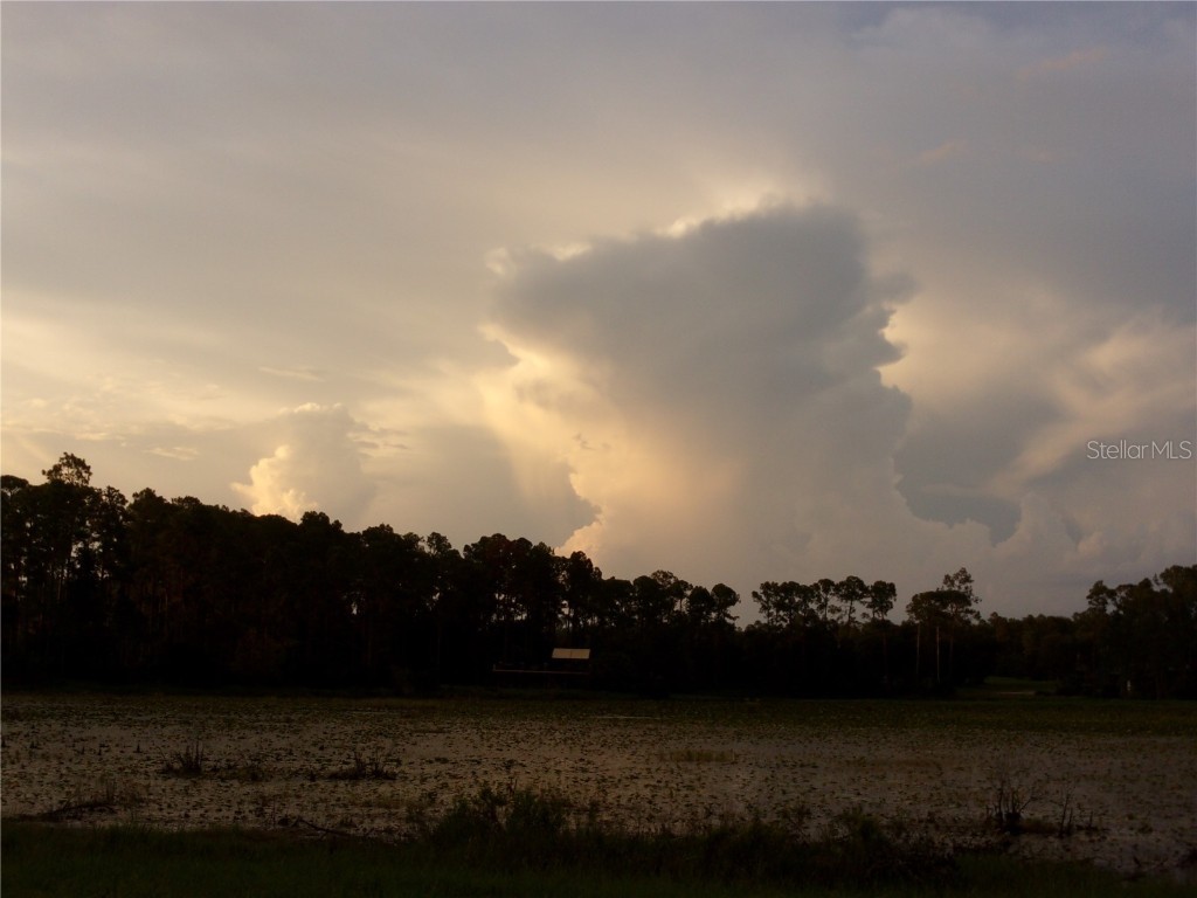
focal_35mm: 53
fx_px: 1833
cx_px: 598
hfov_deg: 36.2
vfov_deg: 27.5
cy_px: 449
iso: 80
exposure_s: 1/200
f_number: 4.9
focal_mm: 9.5
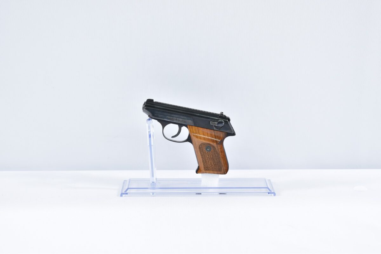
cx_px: 190
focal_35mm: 75
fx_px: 794
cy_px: 127
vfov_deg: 18.2
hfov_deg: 27.0
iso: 640
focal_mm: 50
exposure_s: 1/20
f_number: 5.6
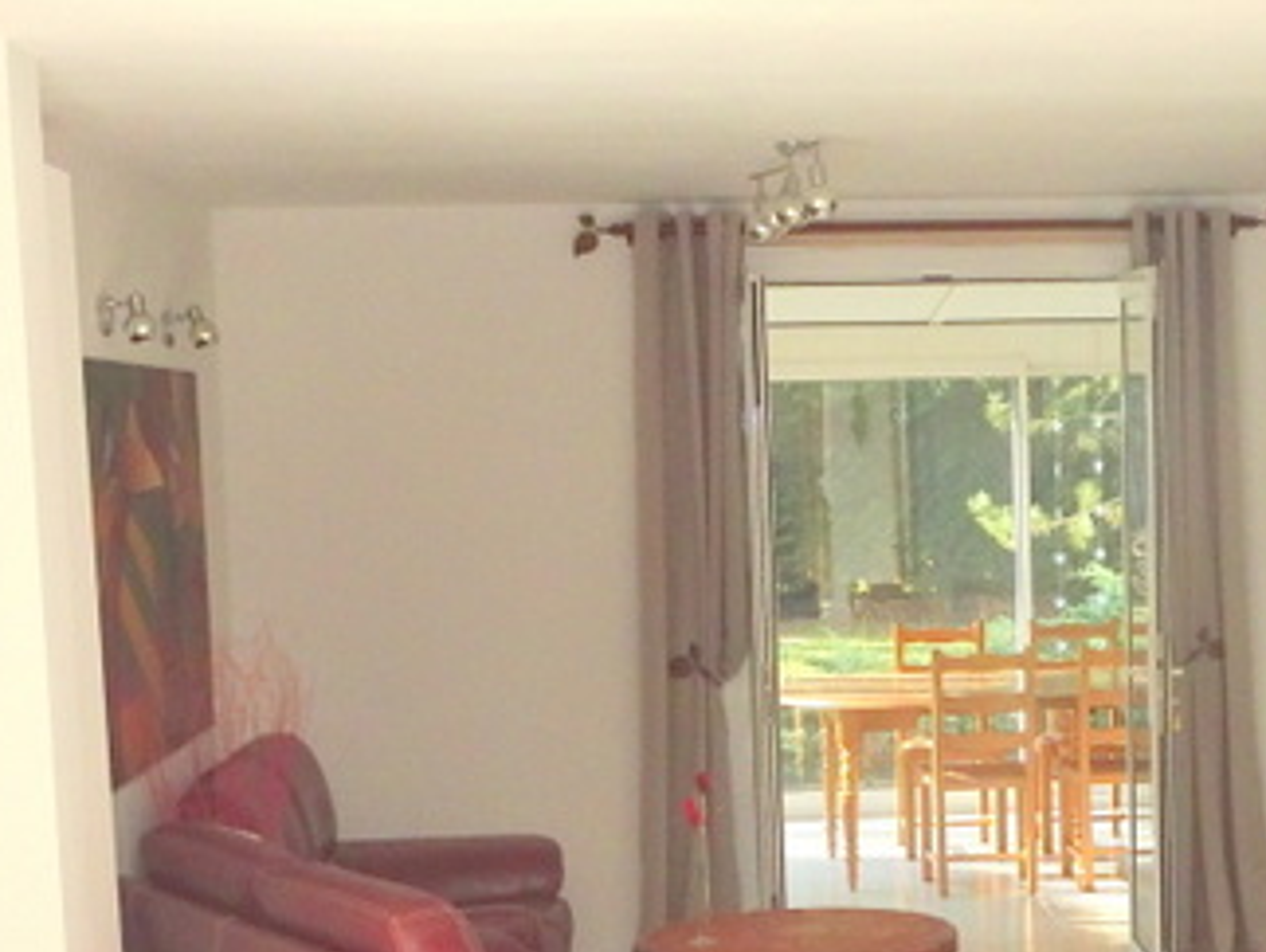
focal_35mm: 76
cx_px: 1007
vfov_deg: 19.2
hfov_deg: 25.2
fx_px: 2783
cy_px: 807
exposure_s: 1/200
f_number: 3.5
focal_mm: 4.1
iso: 80
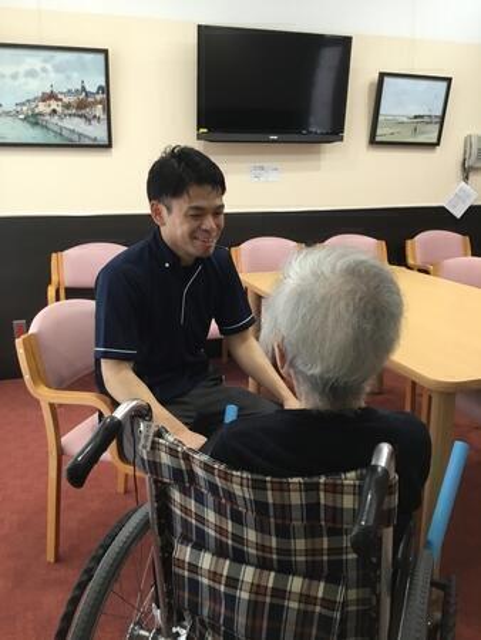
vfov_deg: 58.3
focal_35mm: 31
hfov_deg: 45.5
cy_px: 320
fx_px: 574
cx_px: 240
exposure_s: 1/30
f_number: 2.4
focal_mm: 3.3
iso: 160
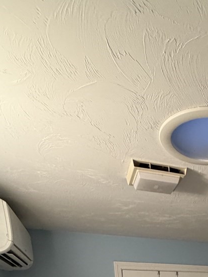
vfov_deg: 32.0
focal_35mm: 39
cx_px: 222
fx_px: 312
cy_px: 384
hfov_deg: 32.9
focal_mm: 2.22
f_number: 2.2
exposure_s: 1/60
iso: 320
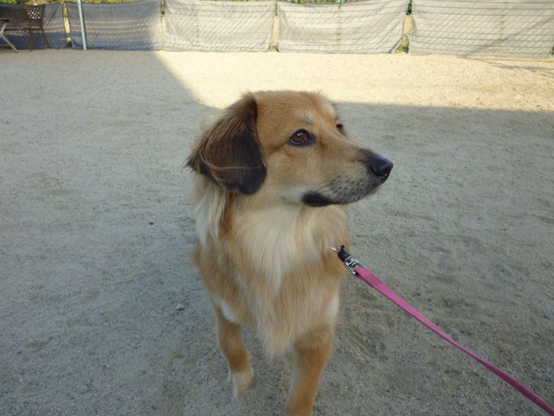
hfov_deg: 61.7
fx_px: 464
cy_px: 203
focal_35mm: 29
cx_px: 271
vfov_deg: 48.2
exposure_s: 1/250
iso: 100
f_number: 3.1
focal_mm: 5
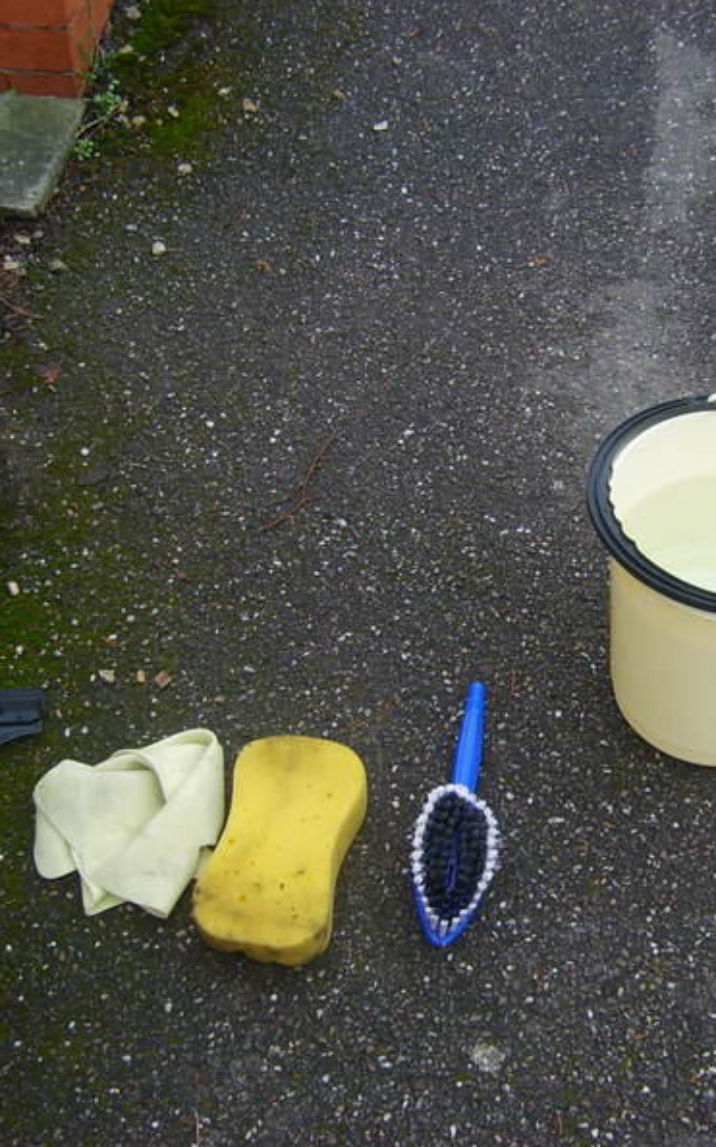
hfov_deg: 25.5
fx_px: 1562
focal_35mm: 50
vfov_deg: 40.3
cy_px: 570
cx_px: 554
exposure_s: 1/60
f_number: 2.8
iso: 50
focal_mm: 5.8
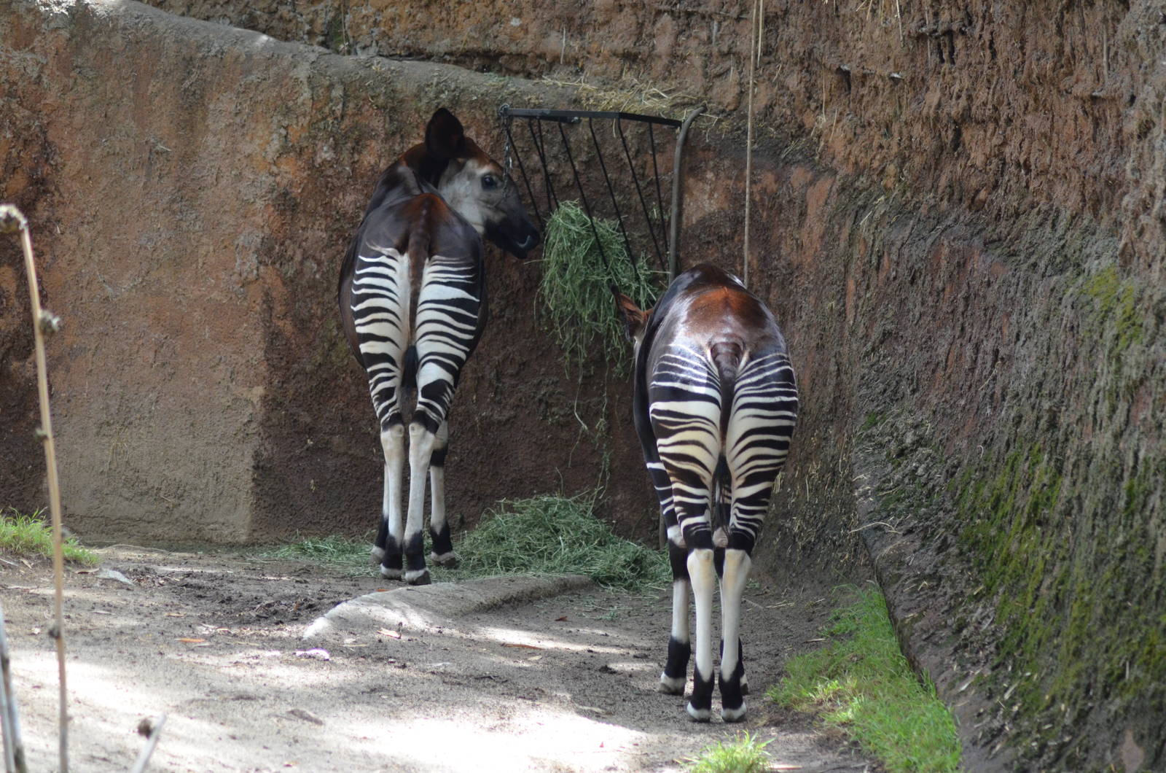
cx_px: 583
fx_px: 8243
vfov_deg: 5.4
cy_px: 386
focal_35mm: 255
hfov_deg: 8.1
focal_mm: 170
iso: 1600
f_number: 4.5
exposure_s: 1/500
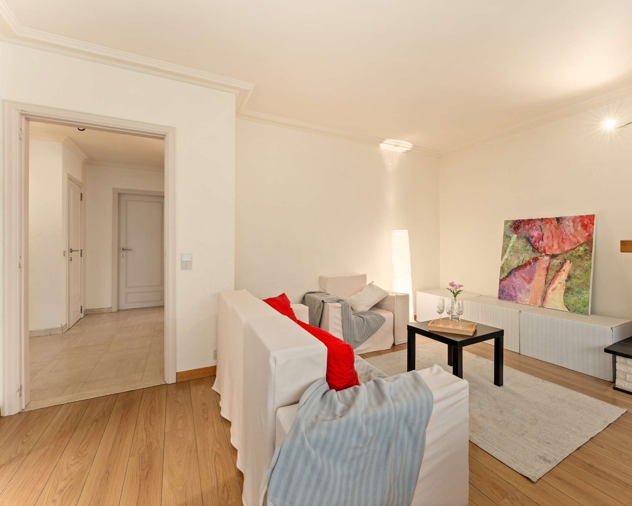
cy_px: 253
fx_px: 299
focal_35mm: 16
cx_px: 366
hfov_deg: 92.4
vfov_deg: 80.4
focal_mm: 14
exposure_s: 2.5
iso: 250
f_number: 11
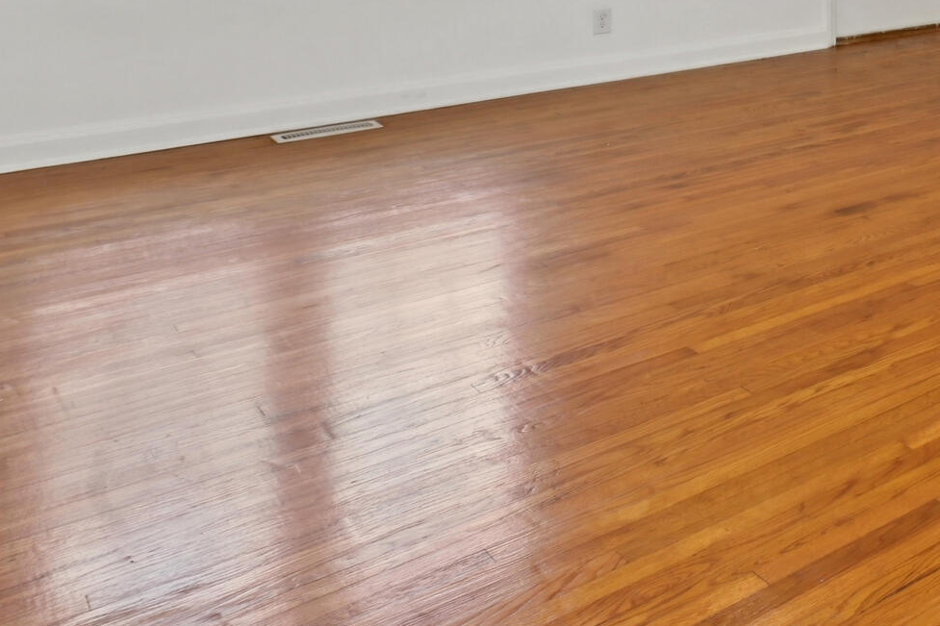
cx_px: 1283
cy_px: -160
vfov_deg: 26.9
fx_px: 1123
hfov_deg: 31.8
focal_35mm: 43
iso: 200
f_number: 9
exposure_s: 1/8
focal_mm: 14
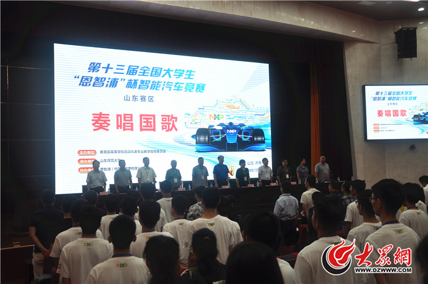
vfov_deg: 36.7
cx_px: 214
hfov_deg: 53.2
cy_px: 142
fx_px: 427
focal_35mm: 36
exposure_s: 1/100
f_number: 4
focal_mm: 24
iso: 200
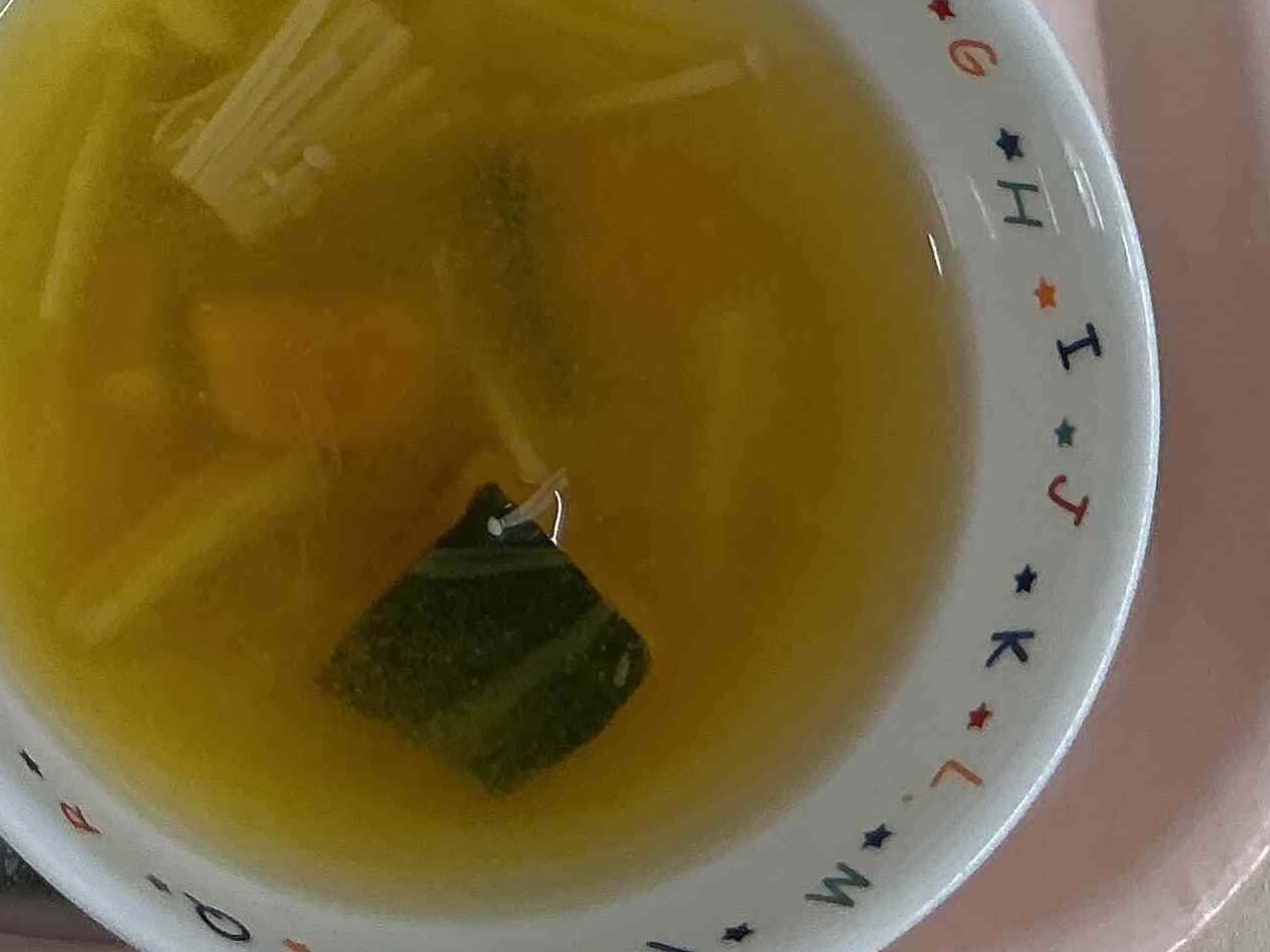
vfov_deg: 15.2
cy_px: -340
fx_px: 3375
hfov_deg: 19.7
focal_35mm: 92
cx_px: -357
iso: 40
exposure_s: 1/120
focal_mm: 3
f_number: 1.8
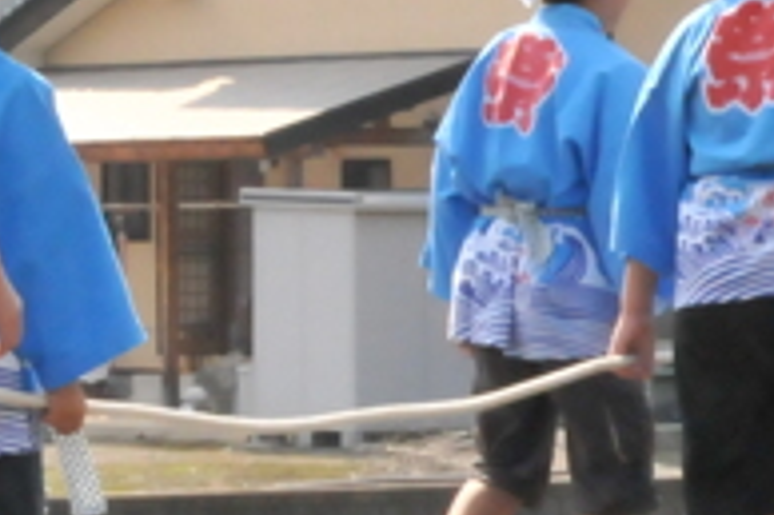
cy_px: 252
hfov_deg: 6.7
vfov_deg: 4.6
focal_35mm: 301
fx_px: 6466
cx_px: 1297
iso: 2000
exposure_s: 1/250
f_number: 22
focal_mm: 38
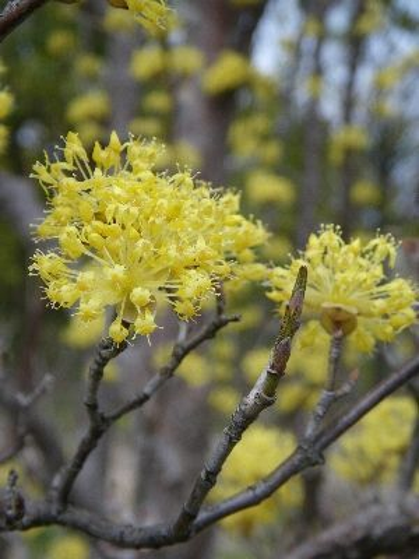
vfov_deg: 25.3
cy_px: 280
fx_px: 1243
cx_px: 210
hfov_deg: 19.1
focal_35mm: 77
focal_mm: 13.7
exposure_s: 1/200
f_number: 4.8
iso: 50
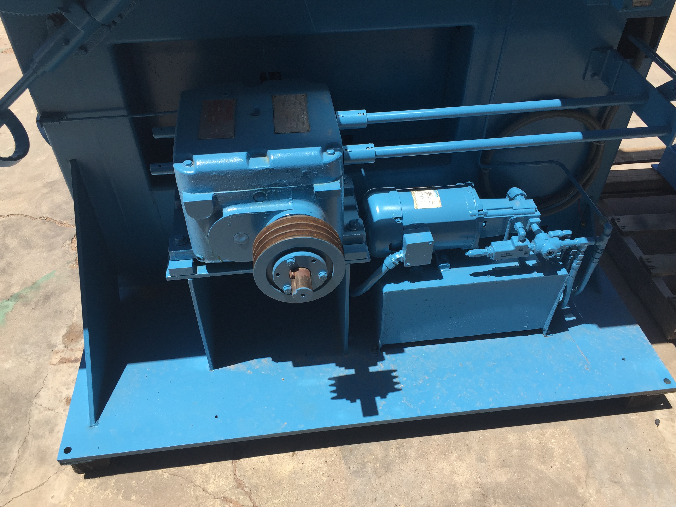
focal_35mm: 29
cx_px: 338
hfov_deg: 61.7
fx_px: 566
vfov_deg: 48.2
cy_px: 254
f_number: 2.2
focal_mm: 4.15
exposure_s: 1/1582
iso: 32
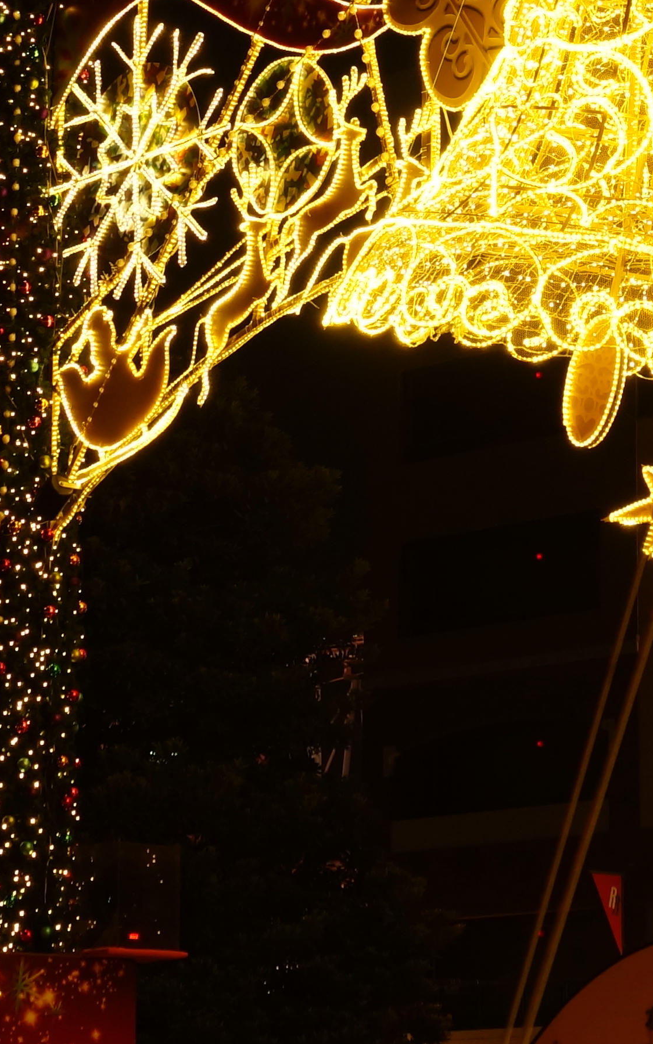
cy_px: 142
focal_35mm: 154
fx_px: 4395
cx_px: 517
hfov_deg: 8.5
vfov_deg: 13.5
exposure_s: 1/2
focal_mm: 37
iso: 400
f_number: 8
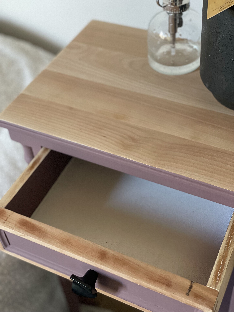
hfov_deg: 28.0
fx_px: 469
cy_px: 156
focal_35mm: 52
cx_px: 117
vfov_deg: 36.8
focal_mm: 6
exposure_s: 1/26
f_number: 2
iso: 500
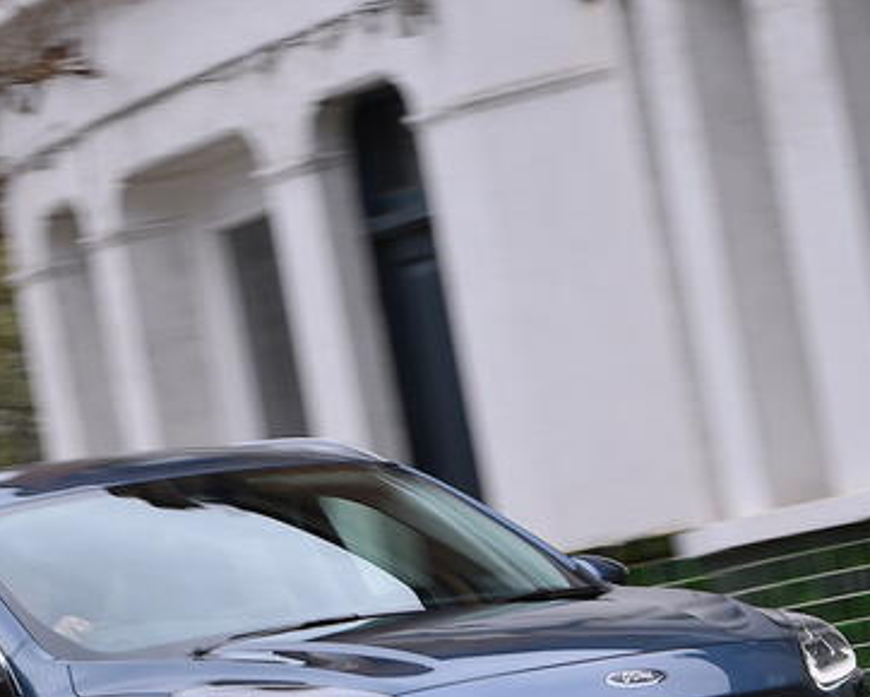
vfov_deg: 4.3
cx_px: 190
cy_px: 642
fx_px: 9197
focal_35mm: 357
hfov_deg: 5.4
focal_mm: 102
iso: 250
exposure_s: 1/125
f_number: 7.1
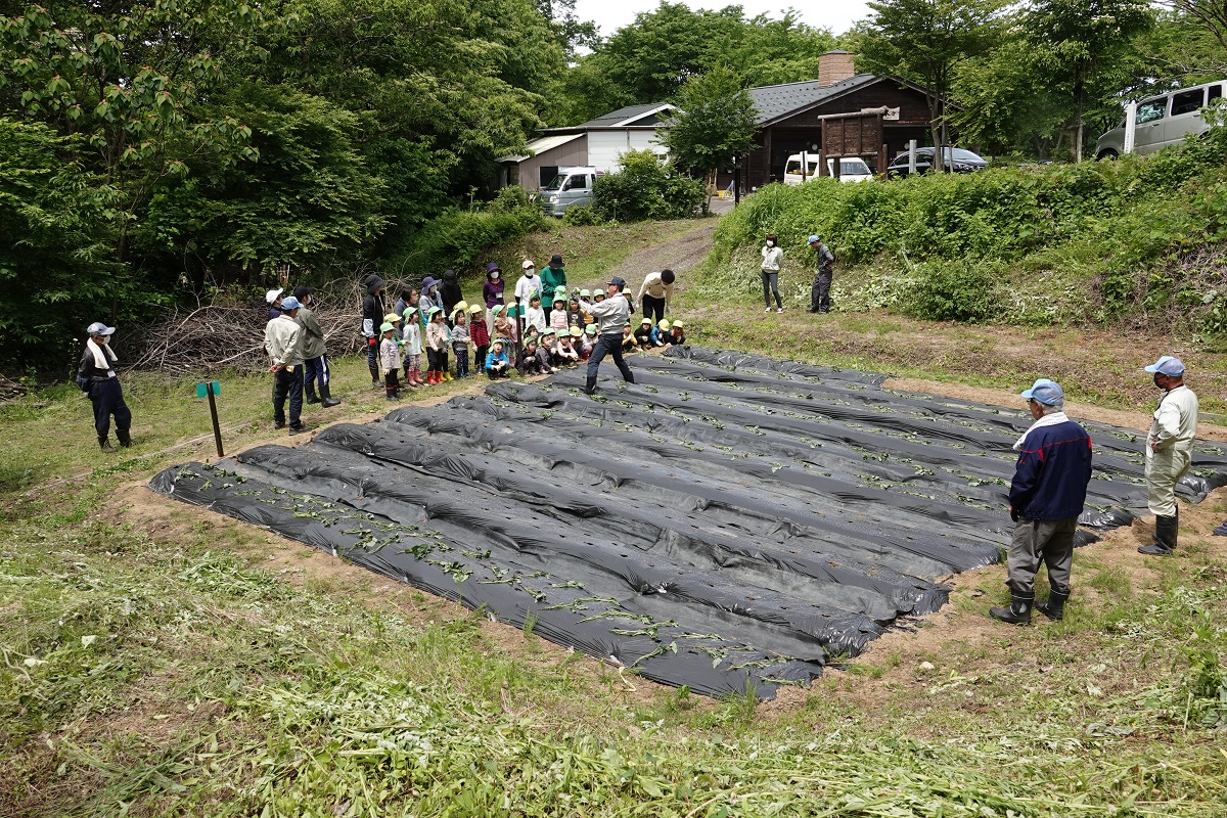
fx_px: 988
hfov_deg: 63.7
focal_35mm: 29
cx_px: 614
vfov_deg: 45.0
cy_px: 409
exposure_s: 1/400
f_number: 4
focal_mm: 10.59
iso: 100
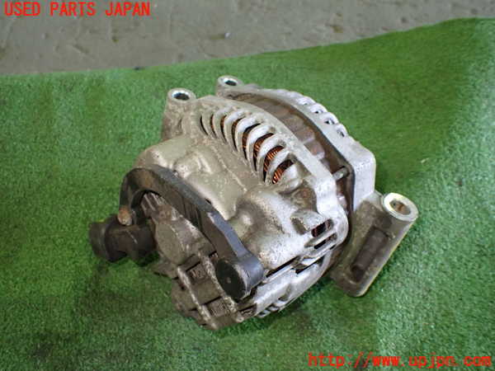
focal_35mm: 30
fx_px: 429
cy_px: 186
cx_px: 248
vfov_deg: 46.8
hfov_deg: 60.0
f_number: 2.3
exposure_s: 1/60
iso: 800
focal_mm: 5.4
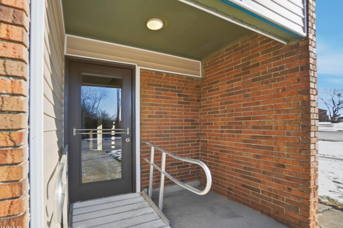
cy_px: 119
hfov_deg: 96.6
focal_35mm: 16
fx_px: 152
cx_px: 161
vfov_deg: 73.7
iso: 125
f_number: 5.6
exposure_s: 1/4000
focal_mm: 10
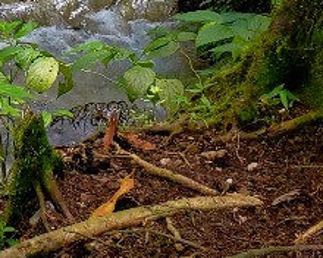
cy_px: -202
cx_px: -134
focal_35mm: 118
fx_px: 1128
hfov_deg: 15.3
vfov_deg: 12.0
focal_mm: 4.3
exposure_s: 1/120
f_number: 2.4
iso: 64
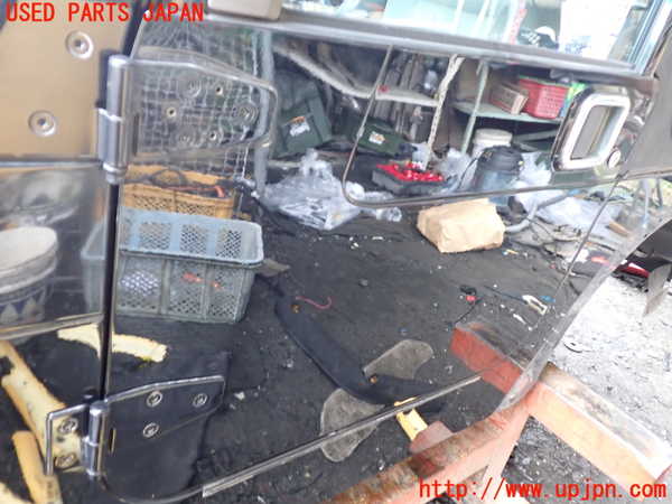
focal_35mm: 30
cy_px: 252
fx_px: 582
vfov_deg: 46.8
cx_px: 336
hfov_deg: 60.0
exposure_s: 1/30
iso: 400
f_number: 2.3
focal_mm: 5.4
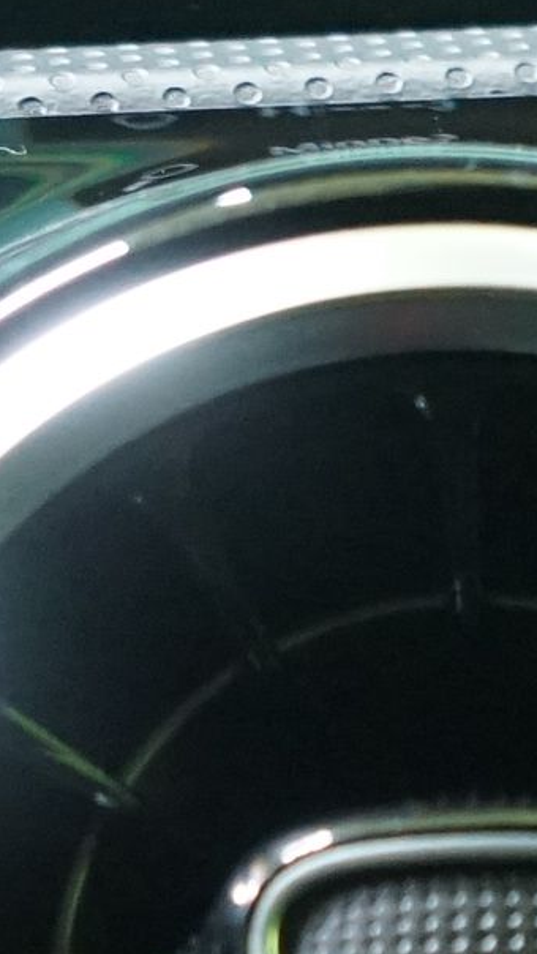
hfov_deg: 5.6
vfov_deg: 10.4
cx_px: 1842
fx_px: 5009
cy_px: 1598
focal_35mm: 198
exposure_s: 1/30
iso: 4000
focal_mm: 29
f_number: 4.5
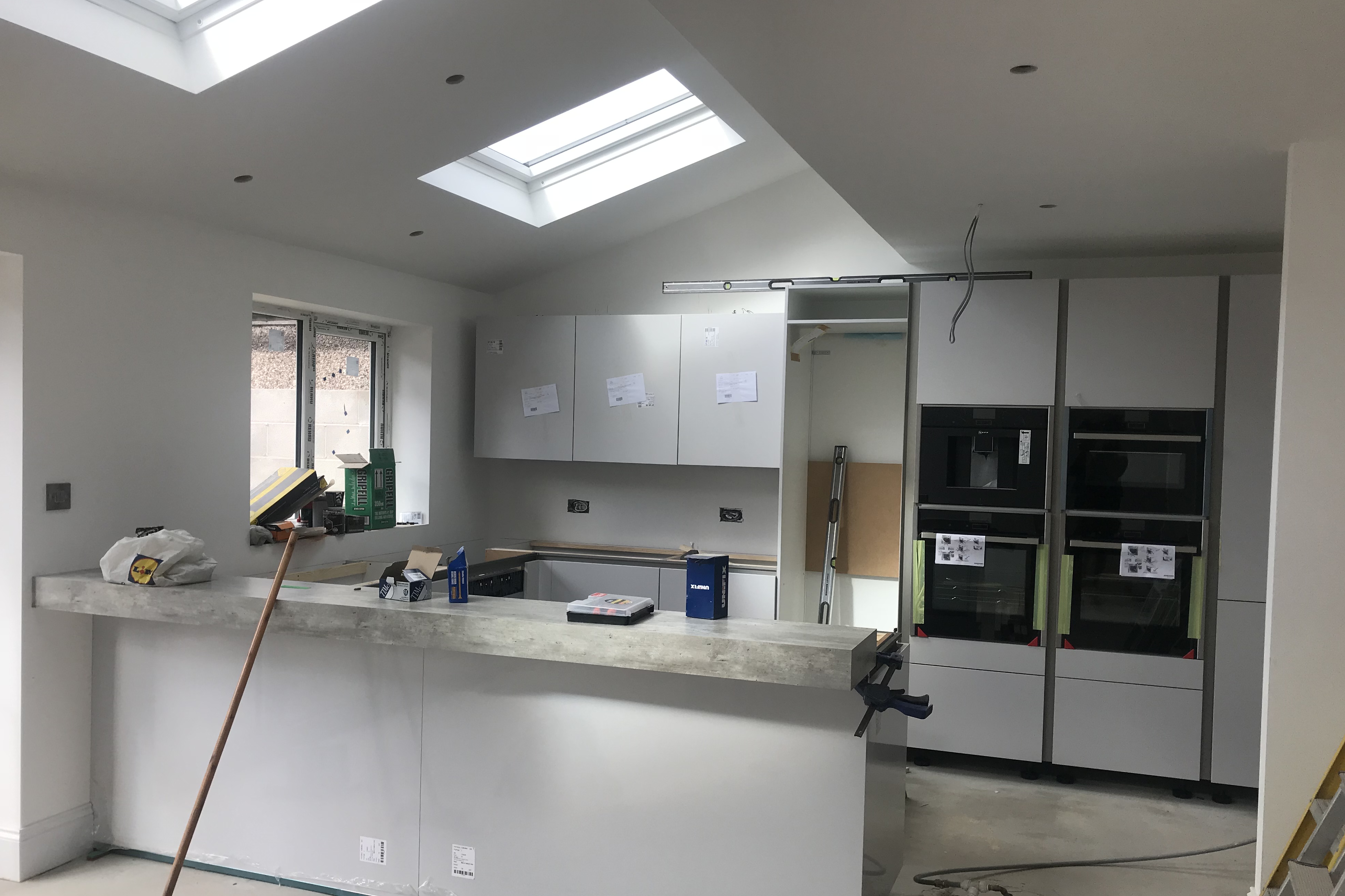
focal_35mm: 30
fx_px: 1121
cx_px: 691
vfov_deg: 43.6
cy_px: 479
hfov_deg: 61.9
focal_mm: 3.99
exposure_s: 1/257
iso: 20
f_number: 1.8
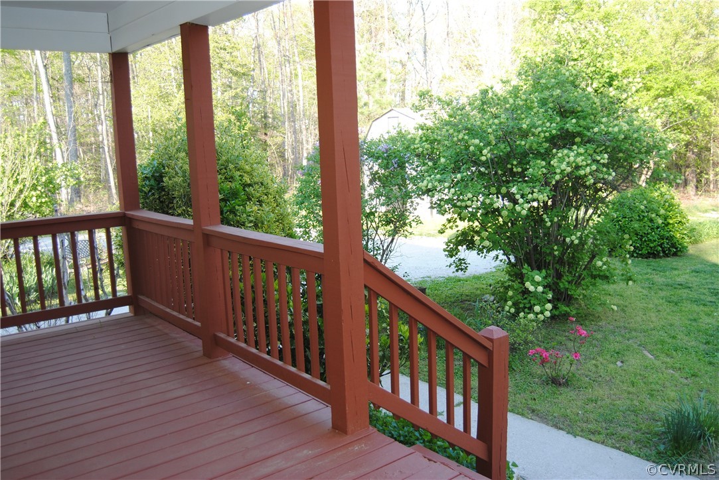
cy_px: 240
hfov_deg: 57.2
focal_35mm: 33
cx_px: 360
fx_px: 660
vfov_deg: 40.0
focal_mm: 22
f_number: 3.5
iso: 160
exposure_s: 1/125
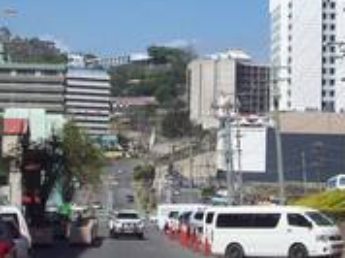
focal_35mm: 100
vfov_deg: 14.7
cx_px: 118
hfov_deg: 19.6
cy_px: 87
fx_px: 995
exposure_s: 1/635
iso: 80
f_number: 5.6
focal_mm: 6.2
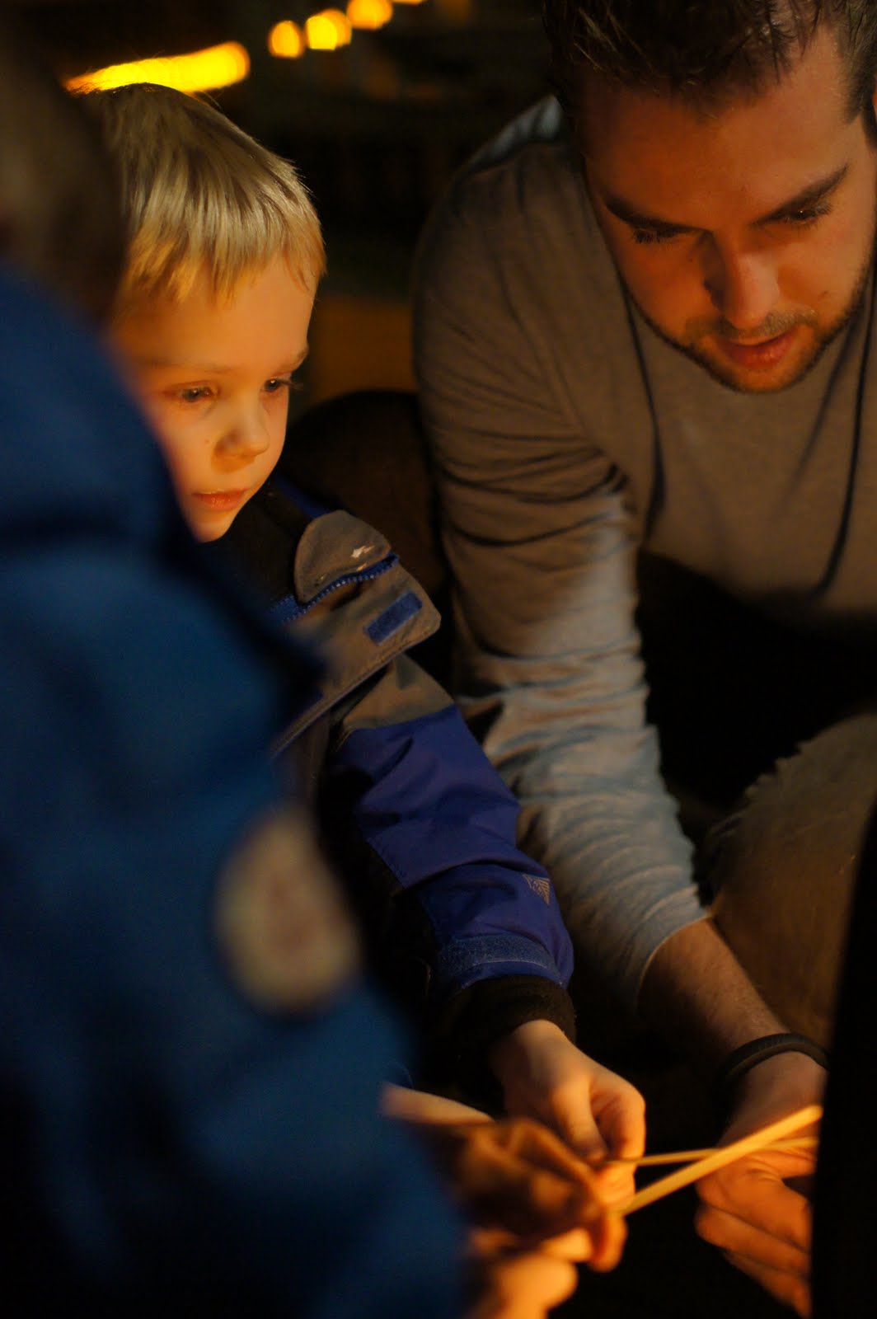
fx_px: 2745
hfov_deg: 18.2
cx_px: 438
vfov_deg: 27.0
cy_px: 660
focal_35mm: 75
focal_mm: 50
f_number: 2
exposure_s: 1/100
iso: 1250
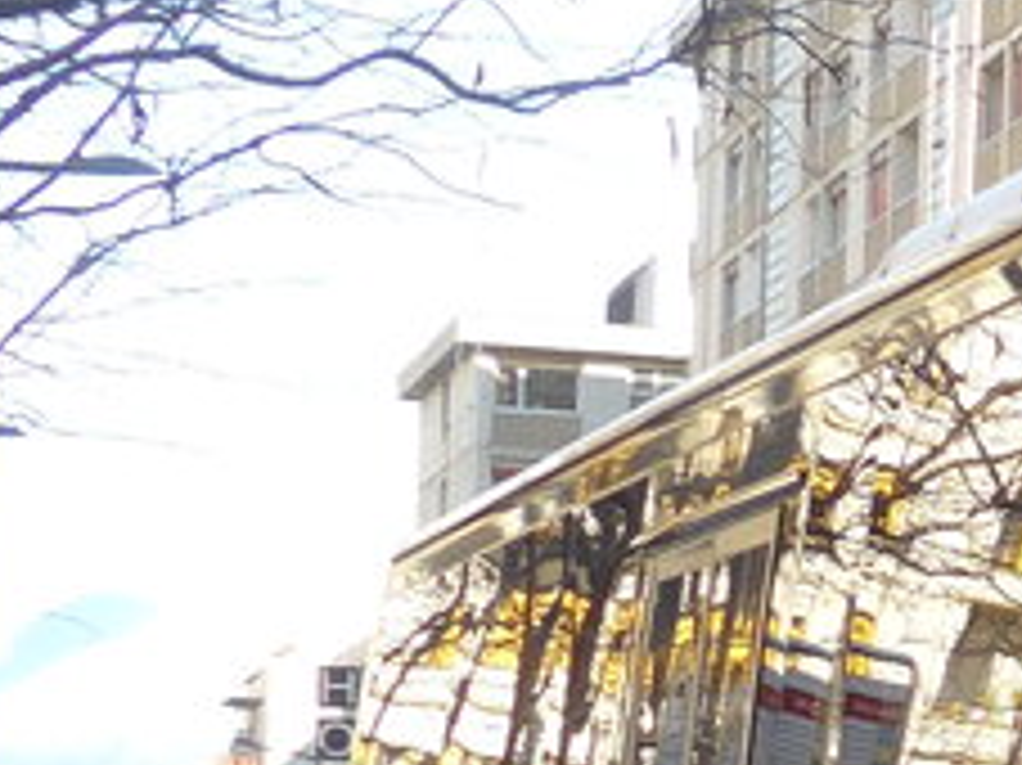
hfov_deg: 9.9
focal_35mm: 180
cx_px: 2283
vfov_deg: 8.2
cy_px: 918
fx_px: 5311
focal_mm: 7
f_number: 2.8
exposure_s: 1/200
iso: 80
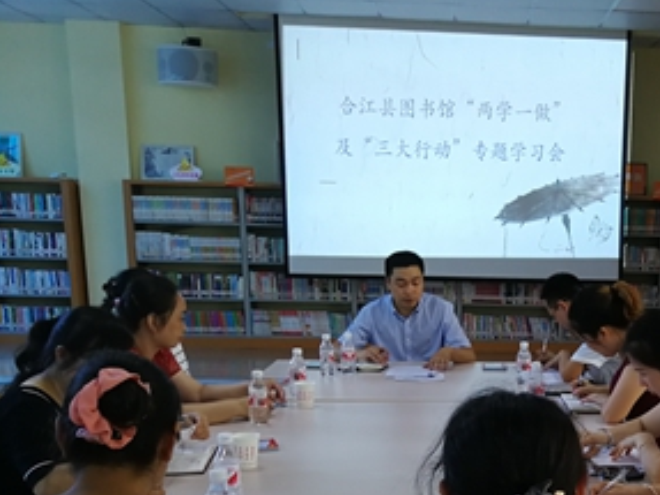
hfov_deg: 38.2
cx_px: 568
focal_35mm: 47
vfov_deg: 29.9
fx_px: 896
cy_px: 420
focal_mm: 3.95
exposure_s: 1/33.3
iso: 125
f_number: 2.2
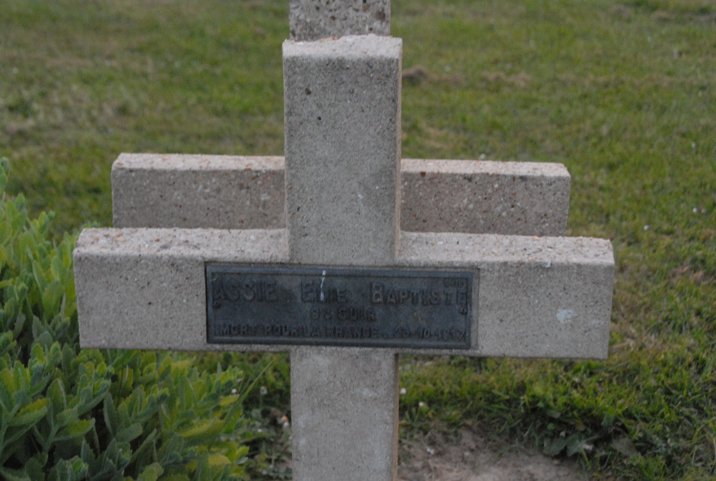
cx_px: 358
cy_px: 240
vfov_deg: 20.7
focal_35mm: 66
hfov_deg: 30.5
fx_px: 1315
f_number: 7.1
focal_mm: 44
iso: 1600
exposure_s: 1/30
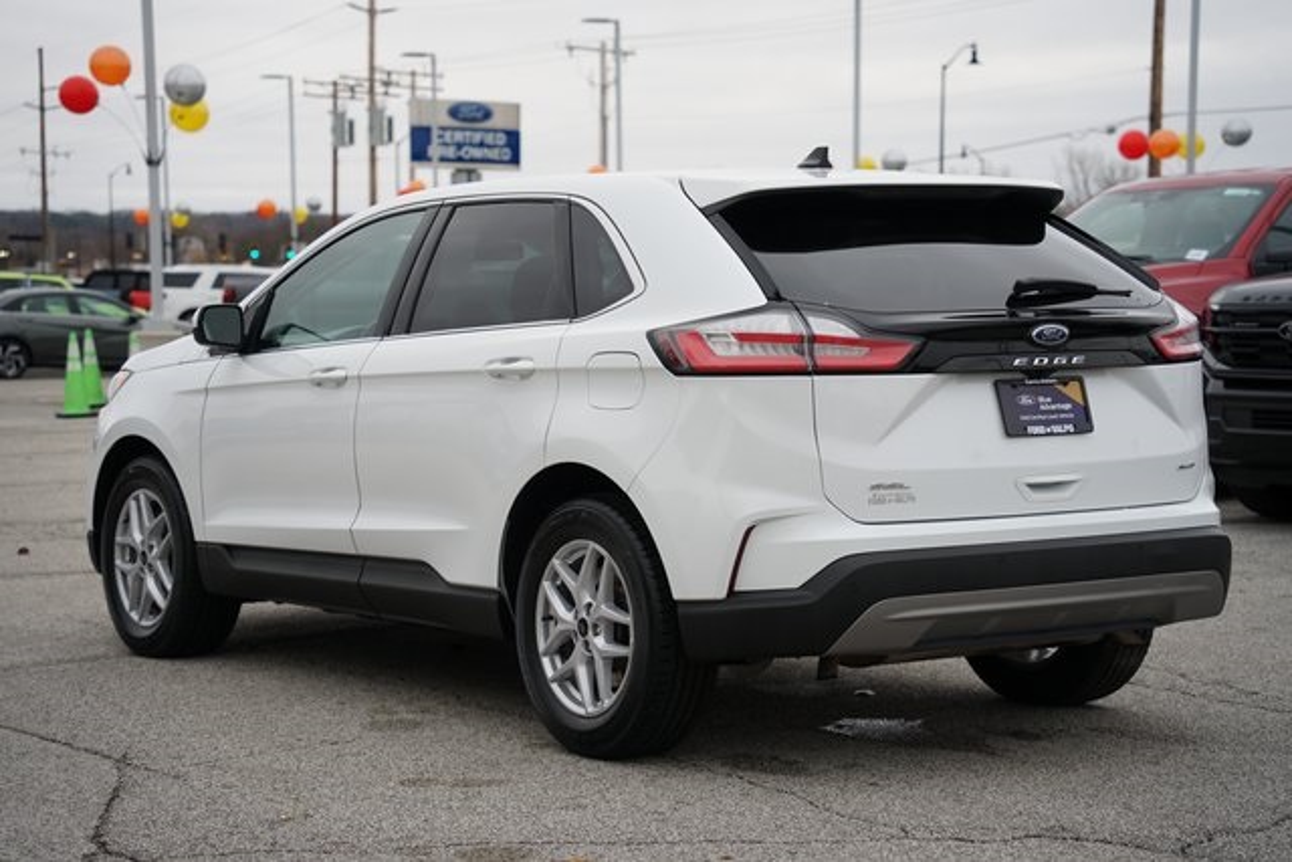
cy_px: 431
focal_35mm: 74
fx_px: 2656
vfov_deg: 18.4
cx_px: 646
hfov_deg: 27.3
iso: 125
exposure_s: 1/80
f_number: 4
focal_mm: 74
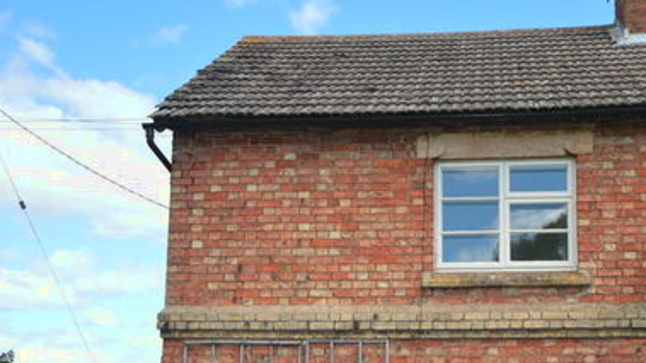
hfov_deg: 35.9
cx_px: 384
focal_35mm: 58
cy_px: 310
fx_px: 993
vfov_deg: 20.4
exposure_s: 1/125
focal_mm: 20
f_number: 5.6
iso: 100
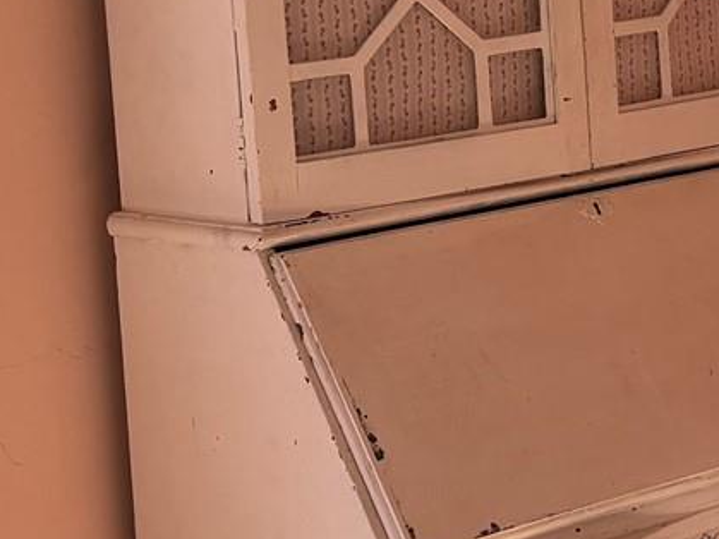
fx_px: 2637
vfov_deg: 11.6
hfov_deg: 15.5
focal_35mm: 127
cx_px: 395
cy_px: 115
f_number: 1.6
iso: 64
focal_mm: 5.96
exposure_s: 1/304
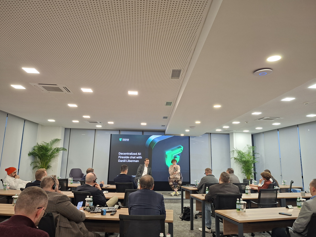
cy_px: 118
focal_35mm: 23
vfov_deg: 58.9
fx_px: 210
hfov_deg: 73.9
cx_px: 158
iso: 200
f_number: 1.8
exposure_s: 1/50
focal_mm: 5.54
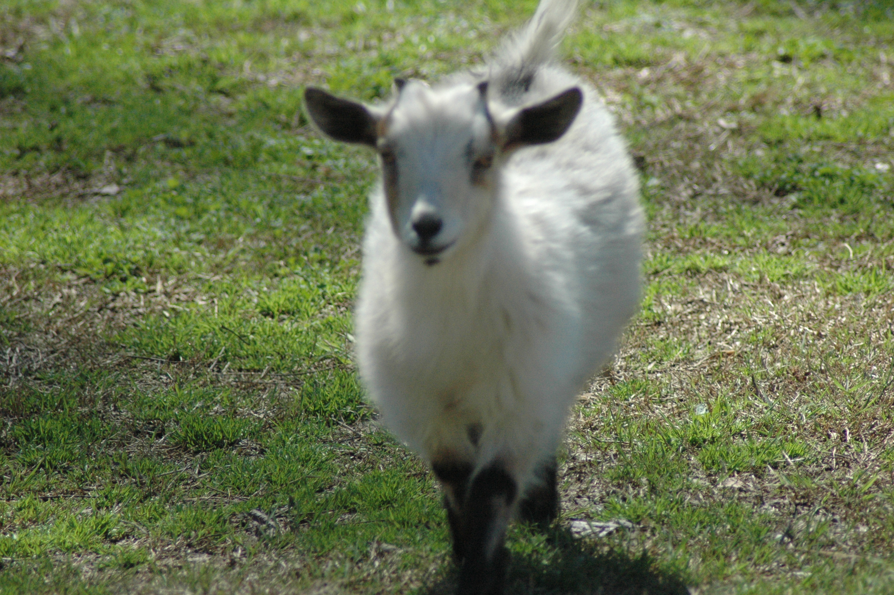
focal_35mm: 450
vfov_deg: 3.0
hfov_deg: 4.6
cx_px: 447
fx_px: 11165
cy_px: 298
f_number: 6.3
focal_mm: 300
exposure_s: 1/2500
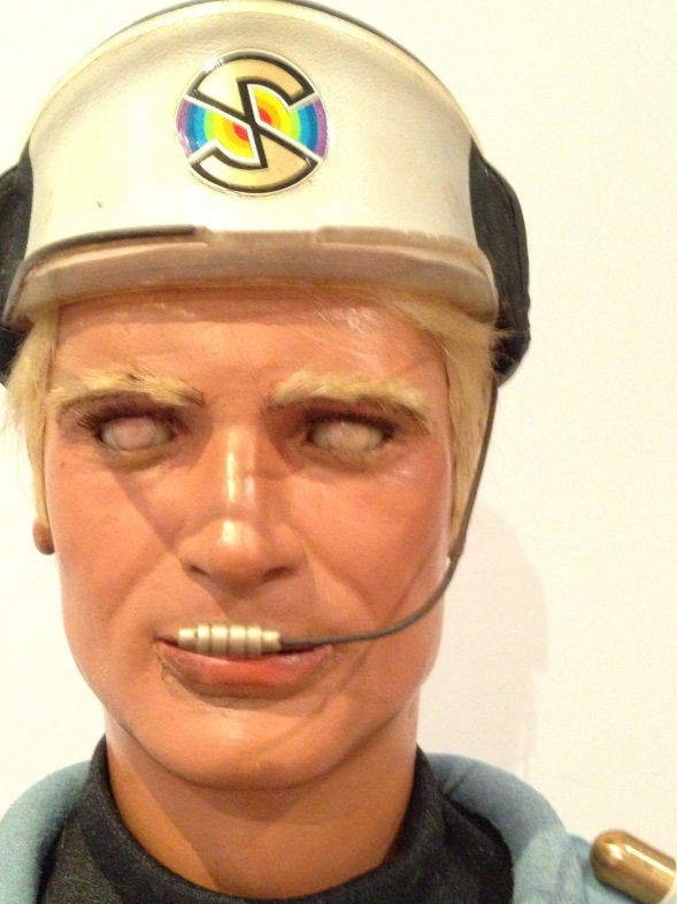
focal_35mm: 43
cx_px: 285
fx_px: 1122
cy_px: 516
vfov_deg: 43.8
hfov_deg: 33.5
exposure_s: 1/15
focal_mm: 4.13
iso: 800
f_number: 2.4
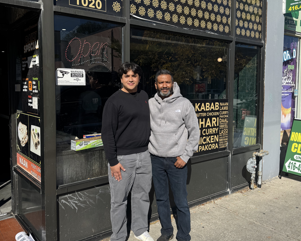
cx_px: 148
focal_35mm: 32
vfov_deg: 45.7
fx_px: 285
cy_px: 106
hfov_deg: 55.7
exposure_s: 1/3096
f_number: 1.78
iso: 80
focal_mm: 6.76
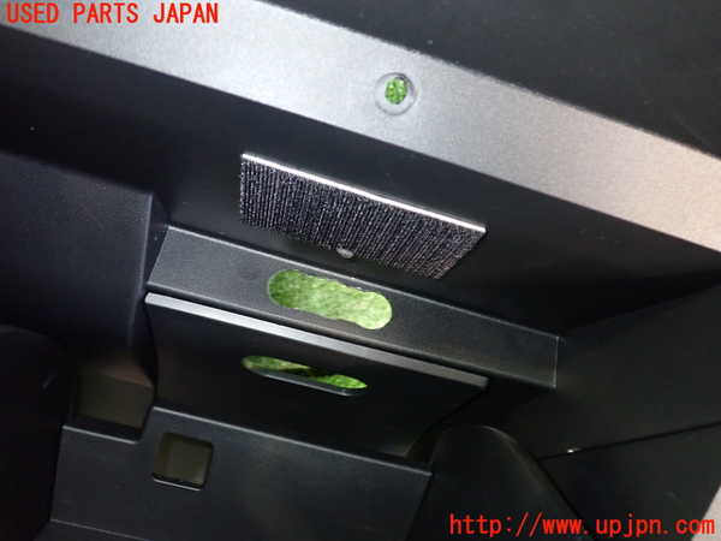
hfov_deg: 60.0
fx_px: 625
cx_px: 360
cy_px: 270
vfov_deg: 46.8
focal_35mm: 30
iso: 800
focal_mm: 5.4
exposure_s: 1/2
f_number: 6.3
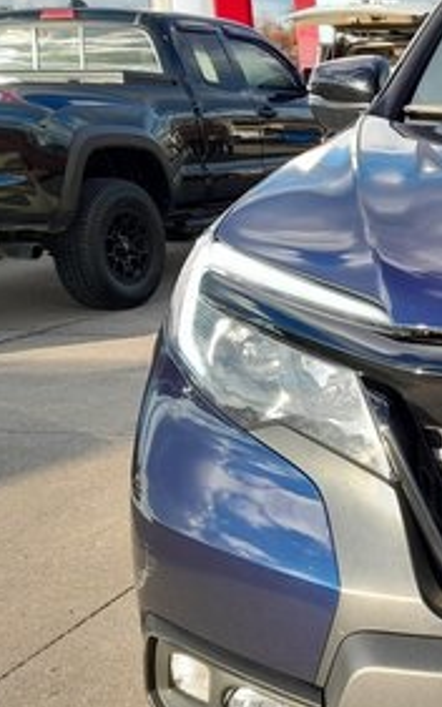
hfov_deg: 16.7
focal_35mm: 65
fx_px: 1254
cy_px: 406
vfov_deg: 31.5
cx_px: 791
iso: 40
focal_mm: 4
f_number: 1.8
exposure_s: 1/120
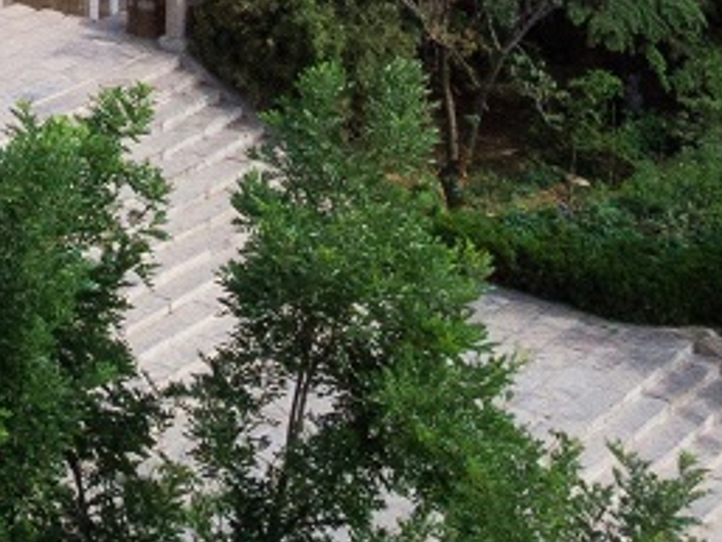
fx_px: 2921
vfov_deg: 9.0
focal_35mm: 140
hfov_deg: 12.6
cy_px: -948
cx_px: -646
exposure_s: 1/1250
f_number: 2.8
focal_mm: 4.5
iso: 100
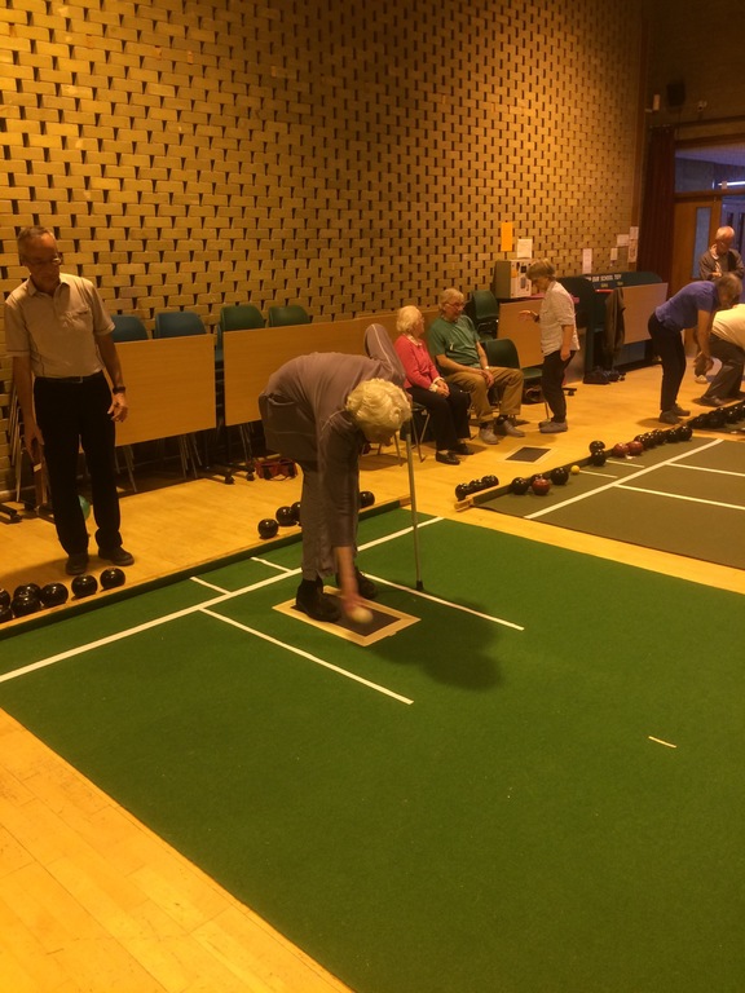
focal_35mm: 29
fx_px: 832
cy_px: 496
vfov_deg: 61.7
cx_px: 372
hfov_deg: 48.2
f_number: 2.2
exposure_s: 1/33
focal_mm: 4.15
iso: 125
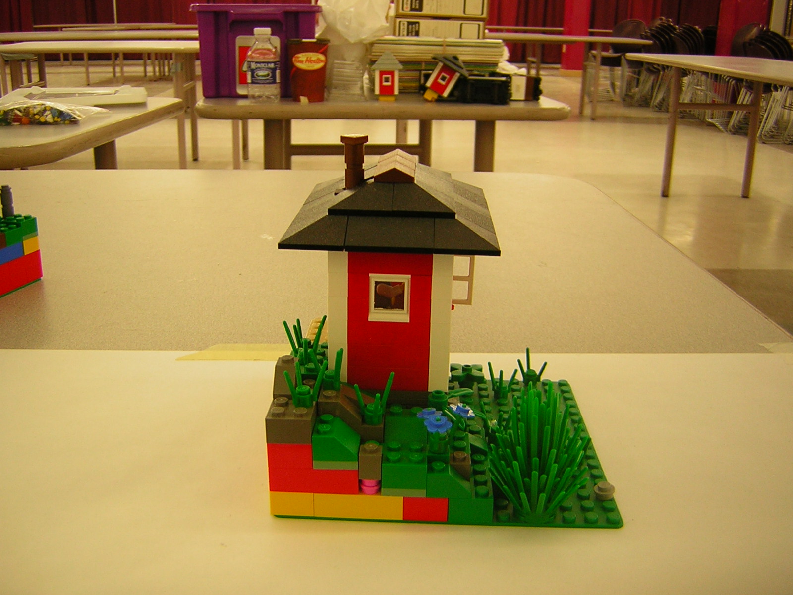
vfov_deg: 39.7
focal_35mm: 36
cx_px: 396
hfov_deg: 51.4
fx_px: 825
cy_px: 298
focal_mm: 4.7
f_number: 2.6
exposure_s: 1/6.3
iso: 50
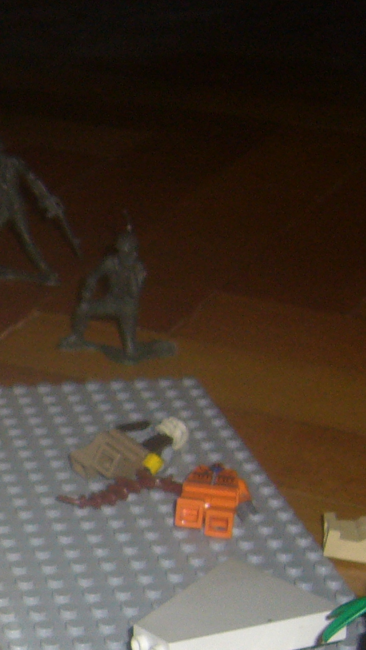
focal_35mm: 100
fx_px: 1725
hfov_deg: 11.2
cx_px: -320
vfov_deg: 21.2
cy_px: 468
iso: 100
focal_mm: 5.8
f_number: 2.8
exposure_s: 1/60
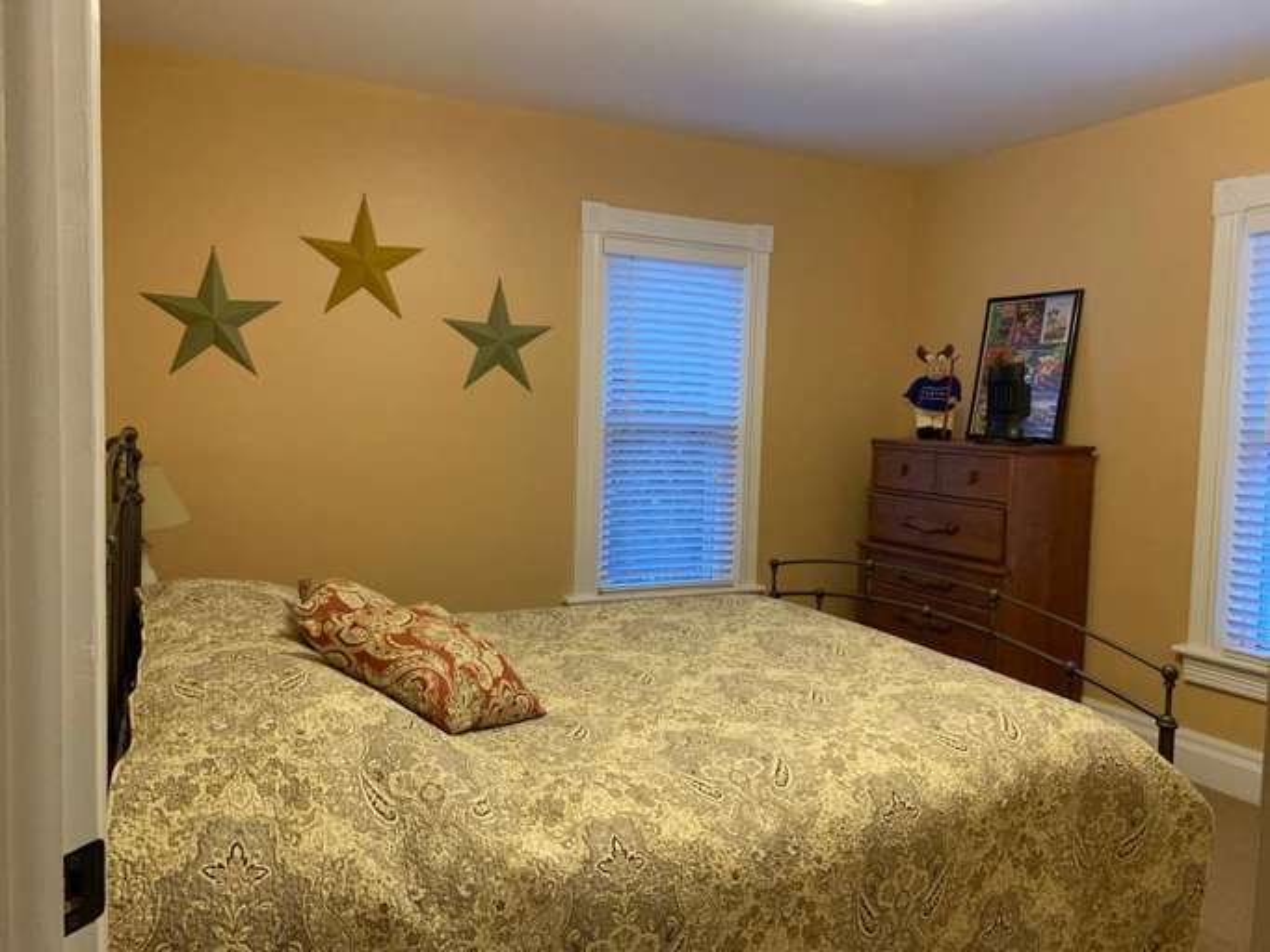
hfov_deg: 67.3
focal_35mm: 26
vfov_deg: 53.0
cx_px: 635
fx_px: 954
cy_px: 476
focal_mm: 4.25
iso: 500
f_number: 1.8
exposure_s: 1/30
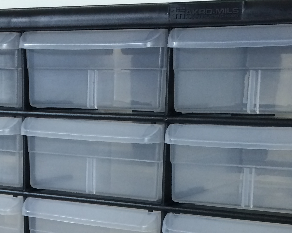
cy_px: 290
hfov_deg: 20.2
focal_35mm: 94
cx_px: 59
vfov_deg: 15.7
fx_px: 812
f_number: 2.2
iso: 64
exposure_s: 1/30
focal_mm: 4.12
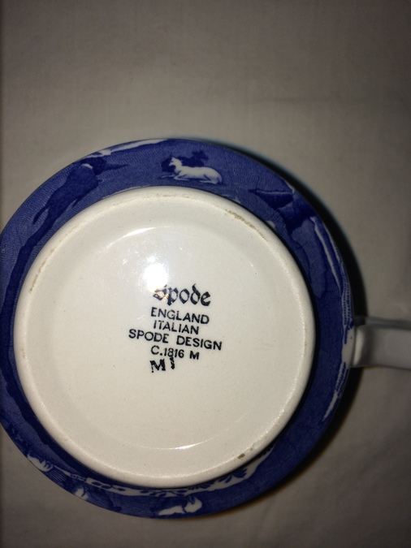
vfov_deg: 60.0
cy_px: 274
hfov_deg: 46.8
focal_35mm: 30
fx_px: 475
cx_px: 206
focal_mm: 4.12
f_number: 2.2
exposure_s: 1/855
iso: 32
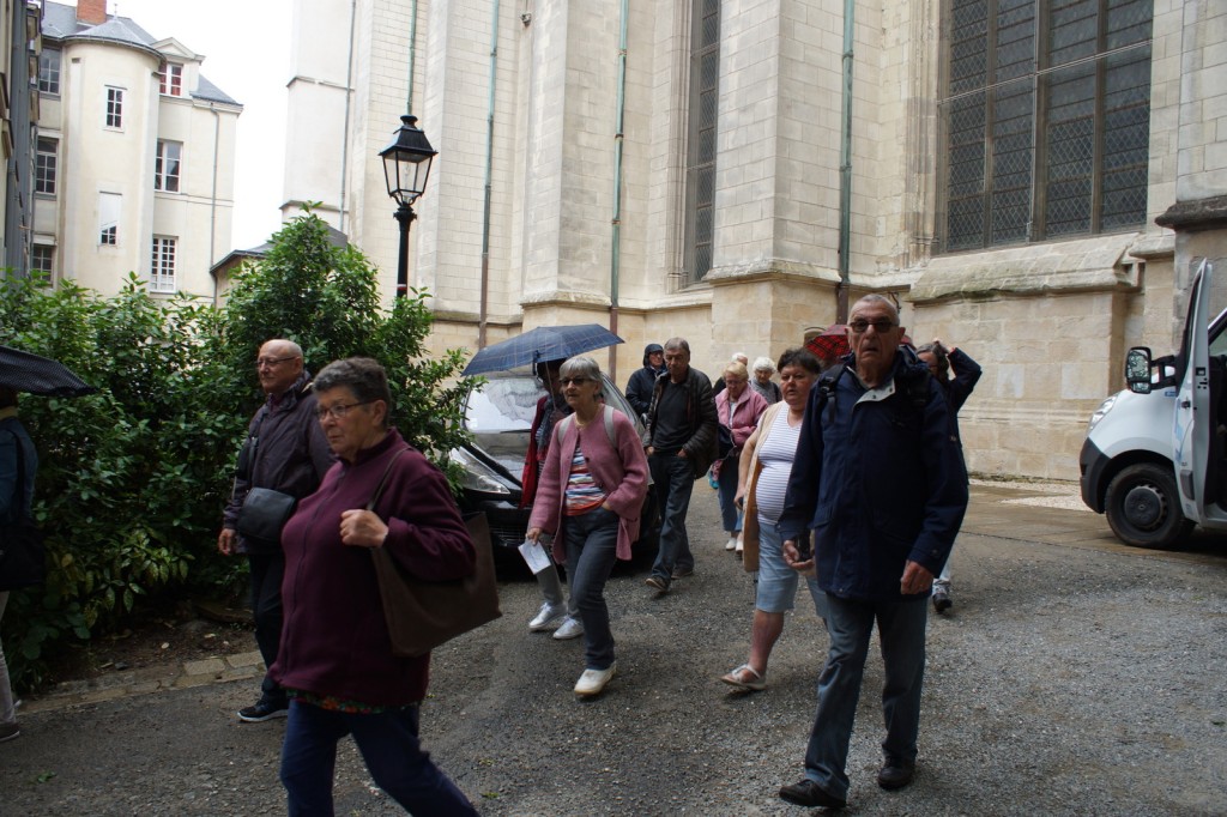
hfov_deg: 61.9
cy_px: 408
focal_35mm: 30
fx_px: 1022
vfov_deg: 43.6
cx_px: 614
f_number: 4
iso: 100
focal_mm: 20
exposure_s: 1/160
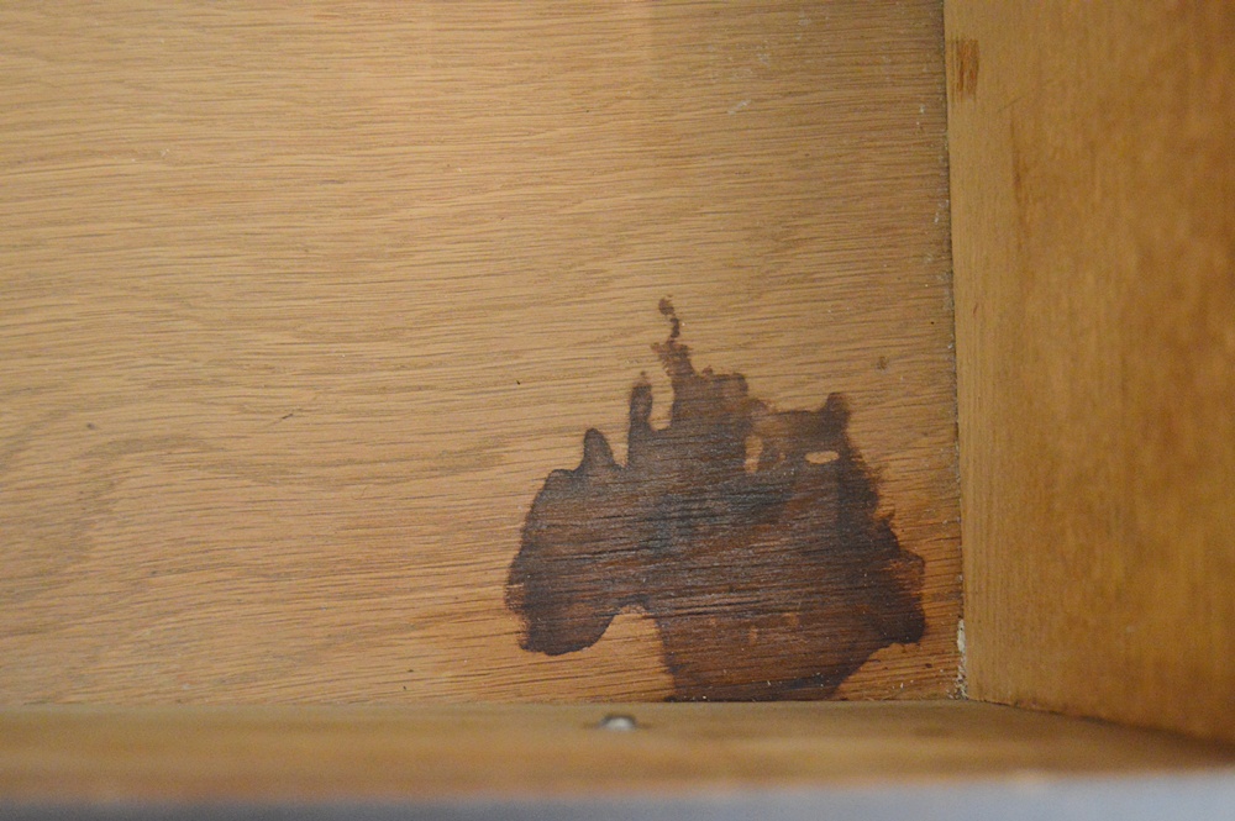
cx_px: 618
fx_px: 1542
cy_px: 410
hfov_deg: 43.6
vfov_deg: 29.8
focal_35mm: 45
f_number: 4.2
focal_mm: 30
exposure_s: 1/15
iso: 3200
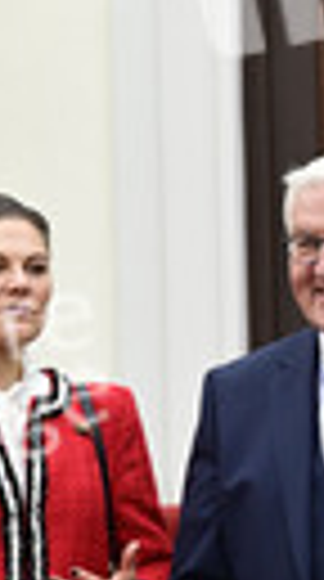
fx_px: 5792
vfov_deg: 5.7
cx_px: 9
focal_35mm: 377
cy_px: 625
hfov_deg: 3.2
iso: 1600
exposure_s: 1/250
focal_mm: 116
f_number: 5.6
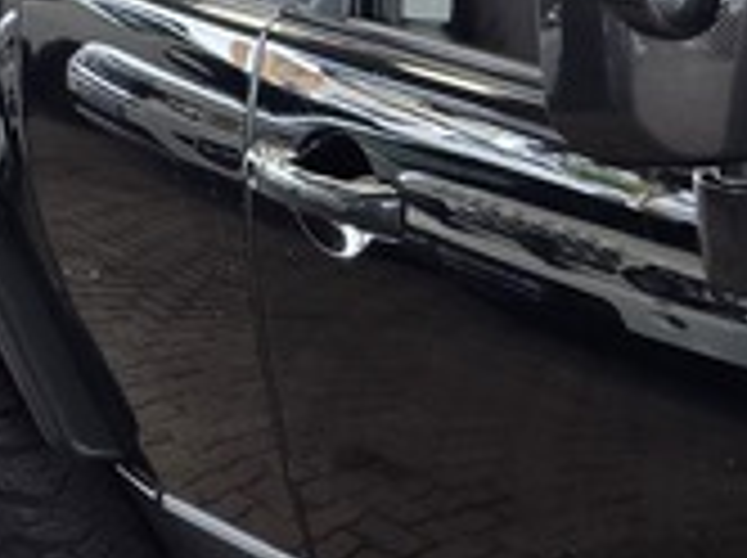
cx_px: 1584
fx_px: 3060
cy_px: 459
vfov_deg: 10.4
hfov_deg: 12.1
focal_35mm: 142
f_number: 1.7
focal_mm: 6.25
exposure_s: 1/180
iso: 125
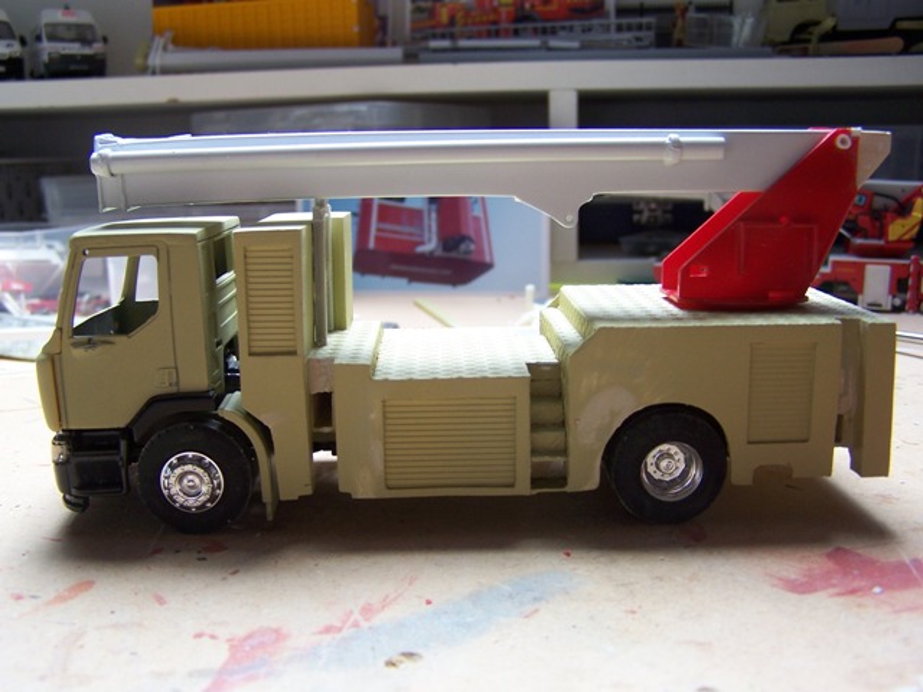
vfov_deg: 37.7
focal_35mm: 38
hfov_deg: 49.0
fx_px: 1013
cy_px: 346
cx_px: 462
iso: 80
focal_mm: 6.3
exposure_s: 1/45
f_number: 2.8
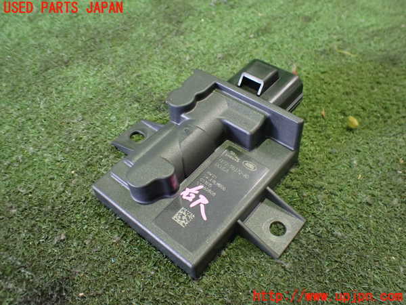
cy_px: 152
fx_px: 352
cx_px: 203
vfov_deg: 46.8
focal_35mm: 30
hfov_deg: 60.0
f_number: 2.3
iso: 800
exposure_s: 1/30
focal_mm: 5.4
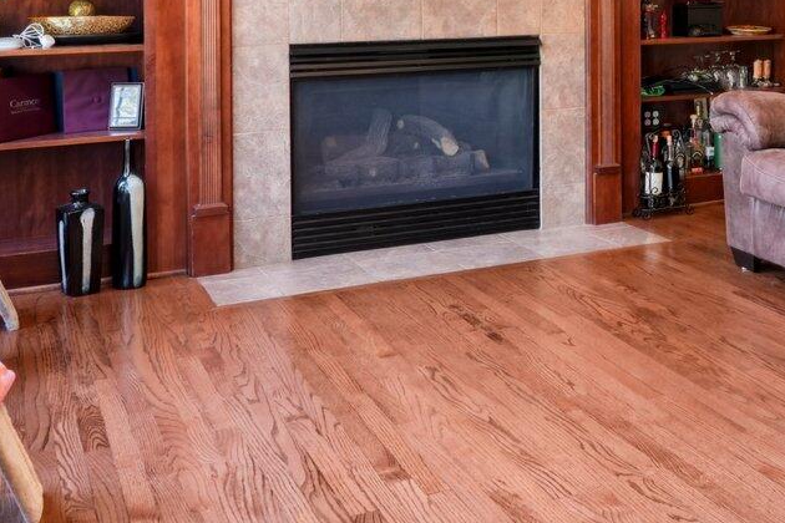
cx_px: 655
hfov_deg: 35.6
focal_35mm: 54
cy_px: -42
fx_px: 1169
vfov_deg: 23.7
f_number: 8
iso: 320
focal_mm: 16.5
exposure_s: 1/8
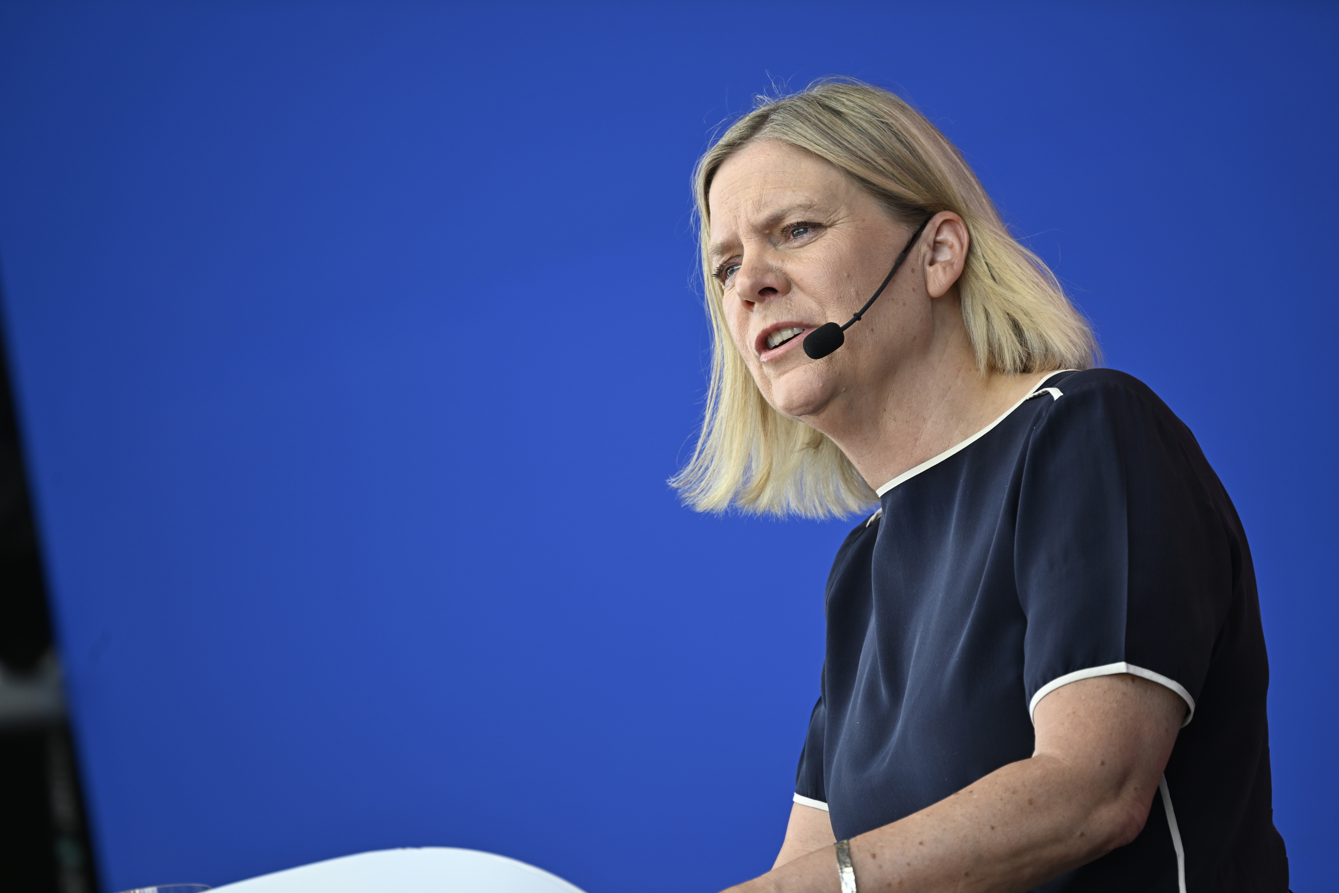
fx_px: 14877
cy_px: 446
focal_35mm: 400
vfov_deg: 3.4
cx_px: 670
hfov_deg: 5.2
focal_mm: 400
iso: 200
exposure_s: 1/160
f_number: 5.6
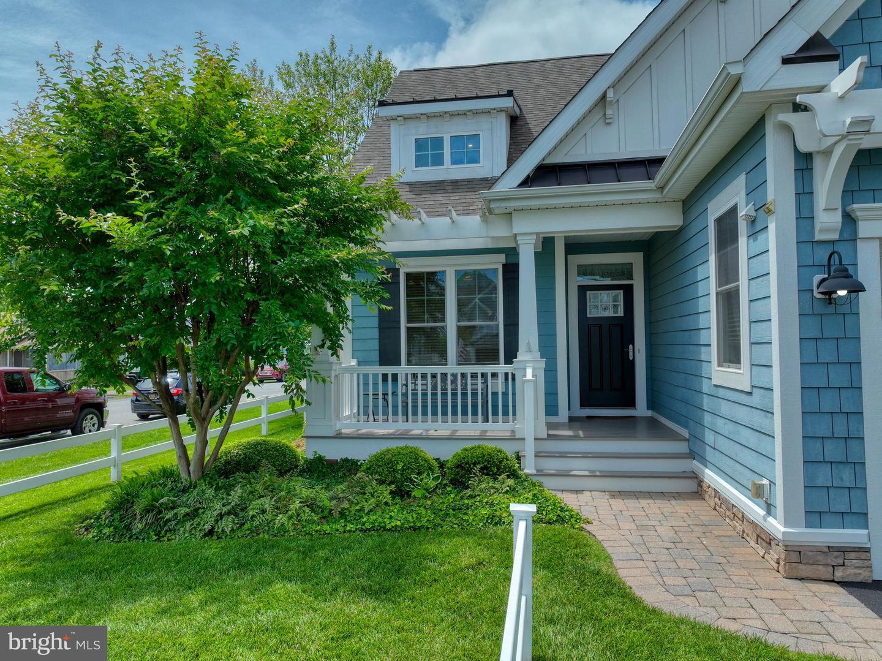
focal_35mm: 24
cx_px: 441
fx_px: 611
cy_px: 330
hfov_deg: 71.6
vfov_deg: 56.8
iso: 170
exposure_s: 1/2500
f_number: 2.8
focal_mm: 12.29
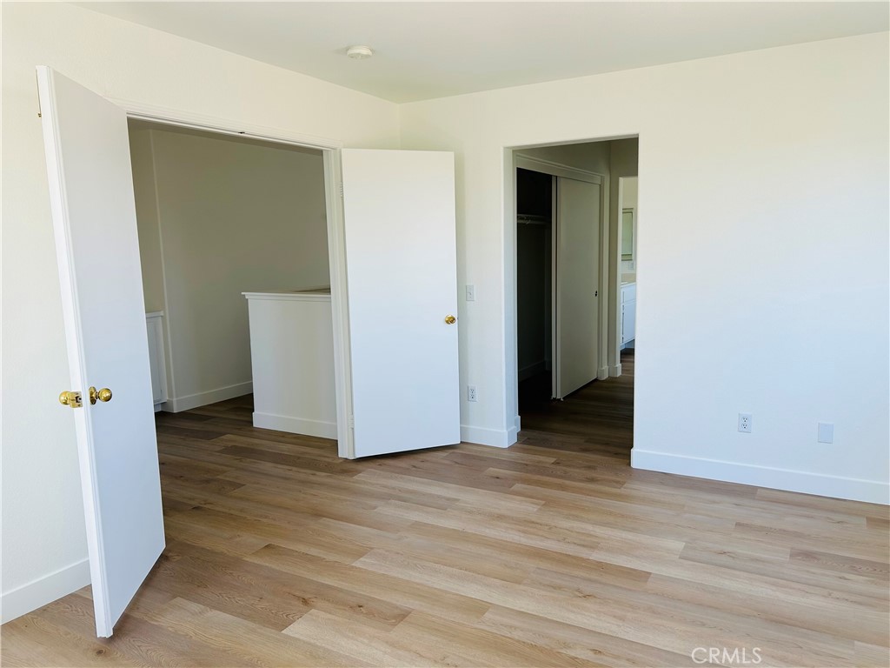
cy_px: 334
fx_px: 668
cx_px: 445
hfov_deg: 67.3
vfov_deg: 53.1
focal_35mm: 26
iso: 32
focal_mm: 5.7
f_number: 1.5
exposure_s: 1/138
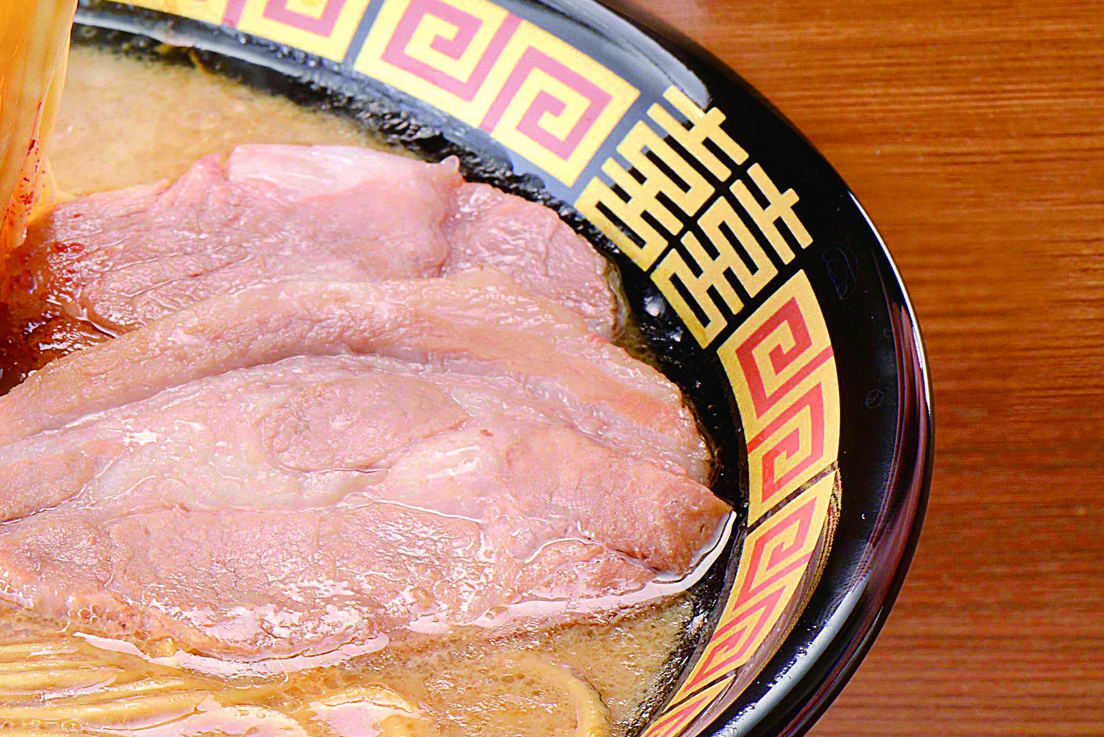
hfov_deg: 7.4
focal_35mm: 276
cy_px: 355
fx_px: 8467
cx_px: -130
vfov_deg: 5.0
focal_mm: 105
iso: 100
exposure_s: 1/80
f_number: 18
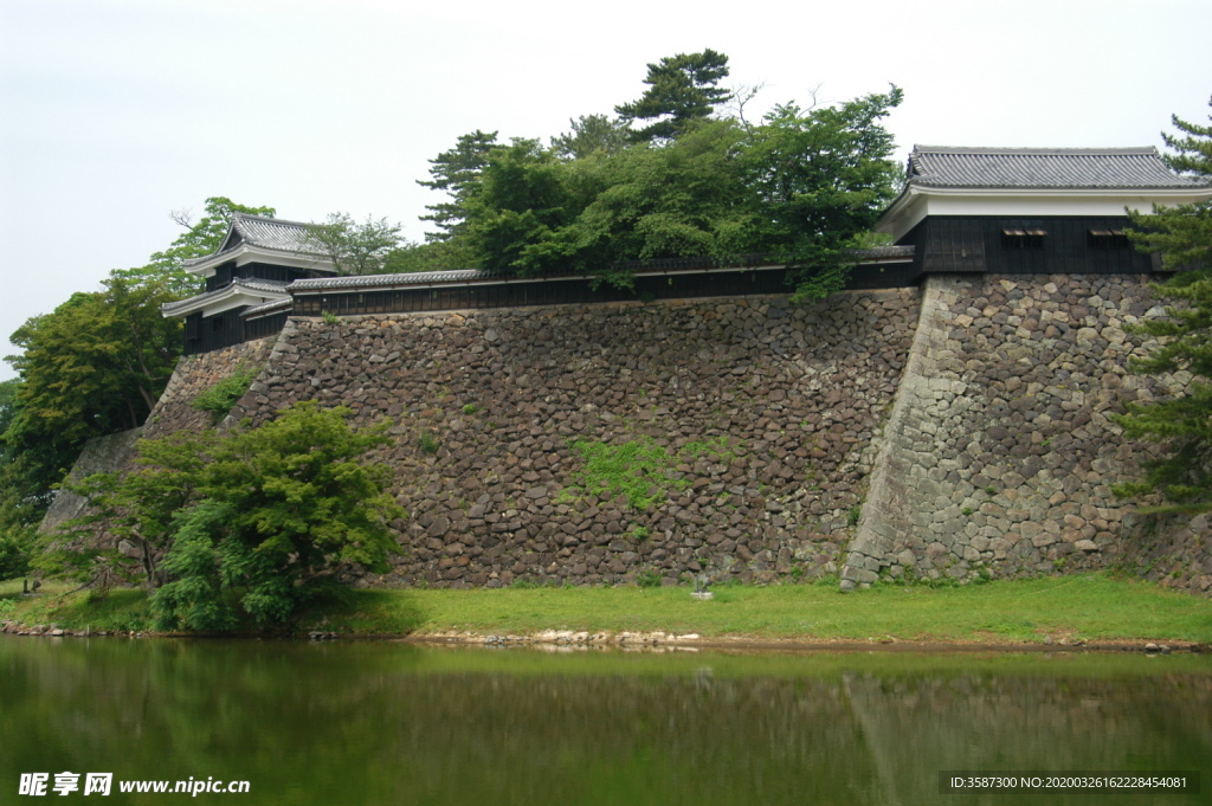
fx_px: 1413
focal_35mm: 42
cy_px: 403
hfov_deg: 46.4
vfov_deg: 31.8
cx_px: 606
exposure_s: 1/125
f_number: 5.6
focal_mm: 28
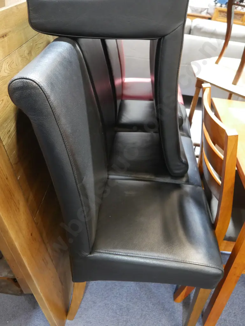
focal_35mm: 30
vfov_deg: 59.9
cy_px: 163
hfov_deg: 46.8
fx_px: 283
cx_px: 122
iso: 3200
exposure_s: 1/50
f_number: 3.6
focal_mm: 15
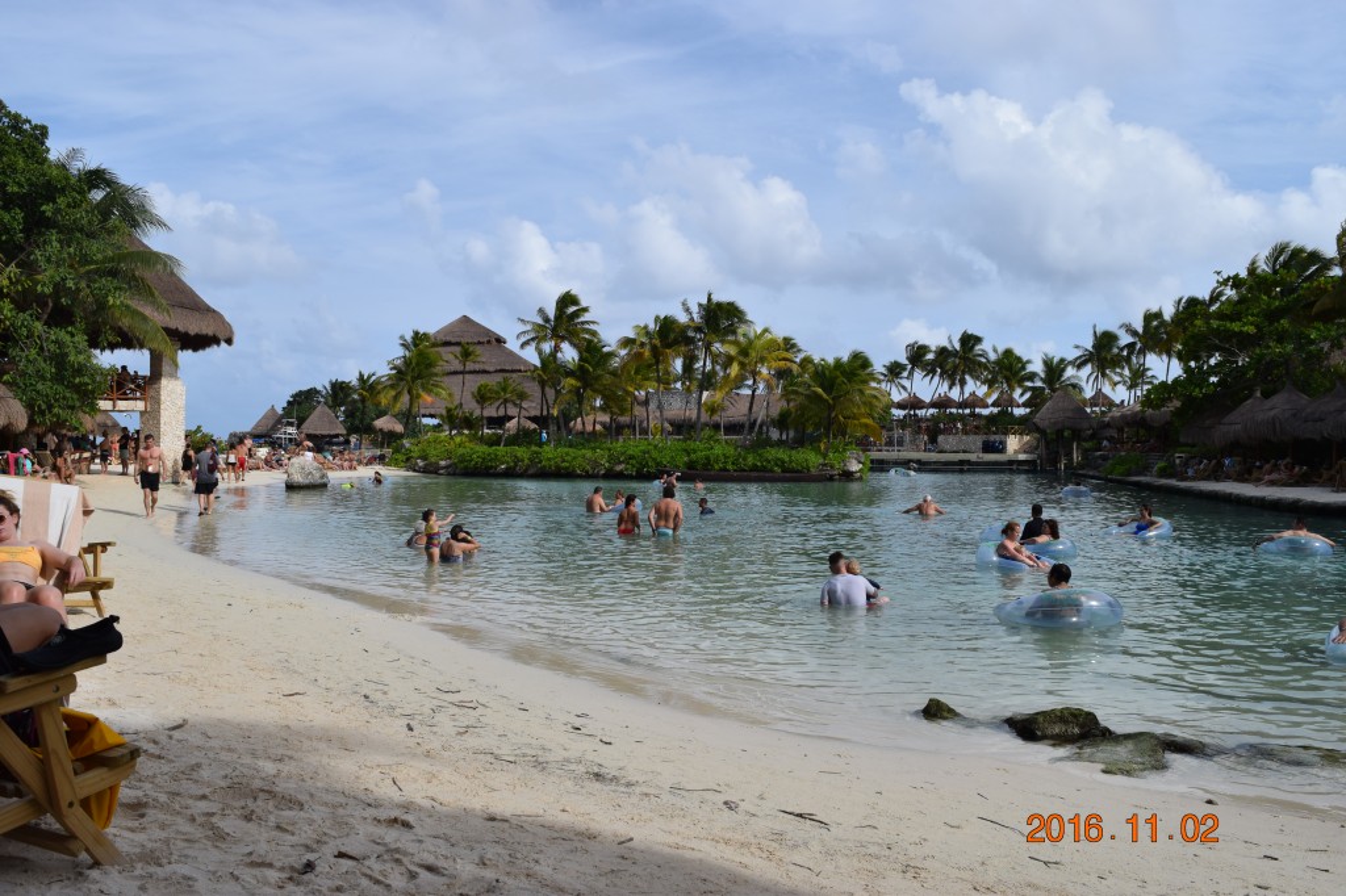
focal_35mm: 27
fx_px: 1009
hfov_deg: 67.4
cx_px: 673
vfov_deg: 47.9
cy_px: 448
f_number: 10
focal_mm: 18
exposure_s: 1/400
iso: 200
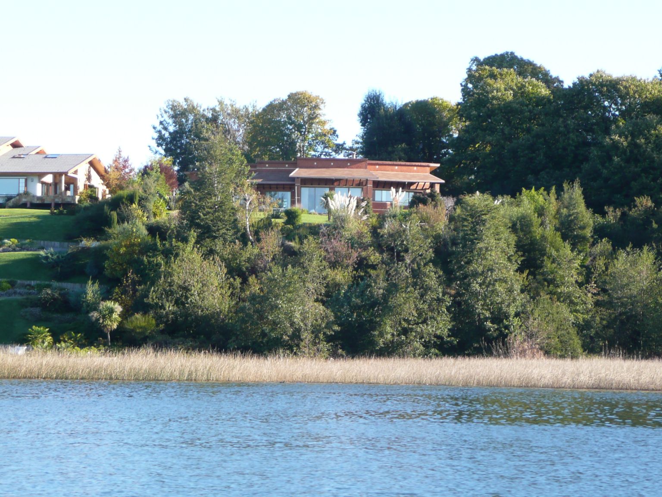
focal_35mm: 115
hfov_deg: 17.1
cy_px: 248
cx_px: 331
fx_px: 2199
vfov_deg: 12.9
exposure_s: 1/125
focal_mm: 15.7
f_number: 4.7
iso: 100
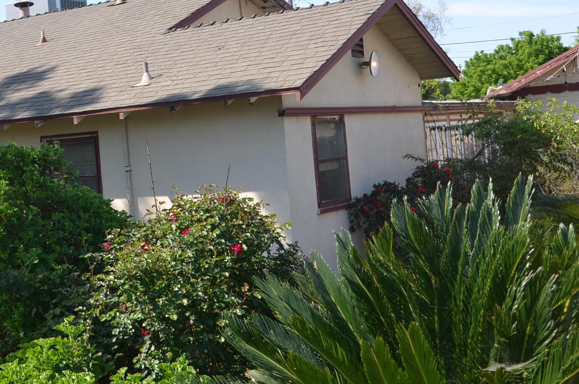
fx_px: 947
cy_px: 82
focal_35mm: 59
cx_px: 118
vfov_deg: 22.6
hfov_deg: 33.1
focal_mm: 18
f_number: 6.3
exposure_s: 1/250
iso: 100
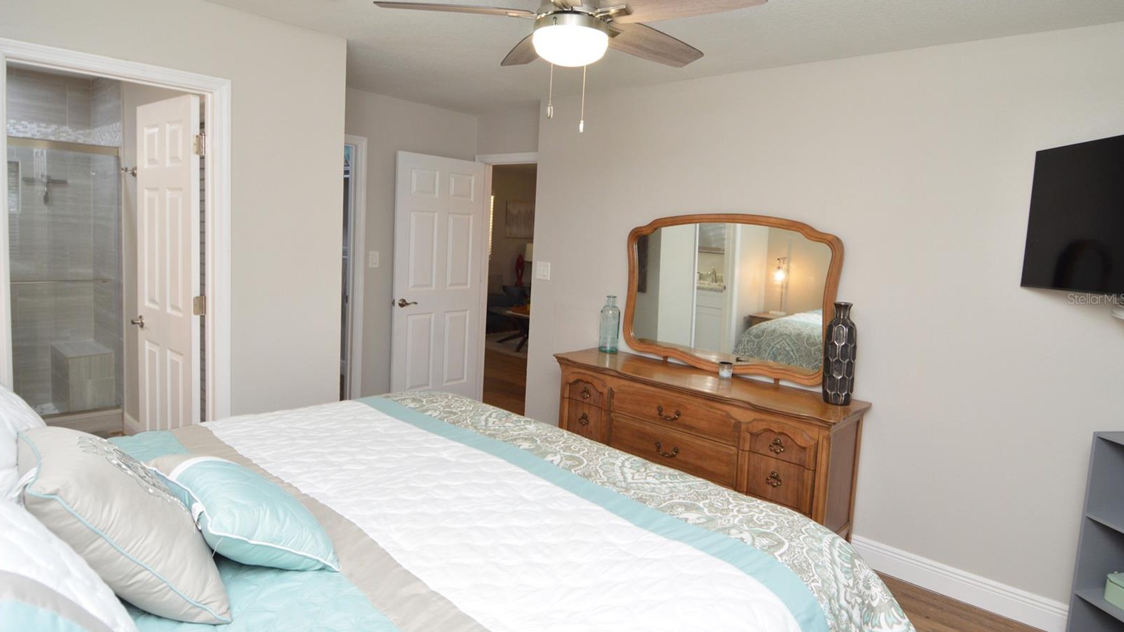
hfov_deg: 89.6
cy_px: 299
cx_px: 563
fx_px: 566
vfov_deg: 58.3
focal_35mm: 19
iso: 400
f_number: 4
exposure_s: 1/60
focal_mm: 12
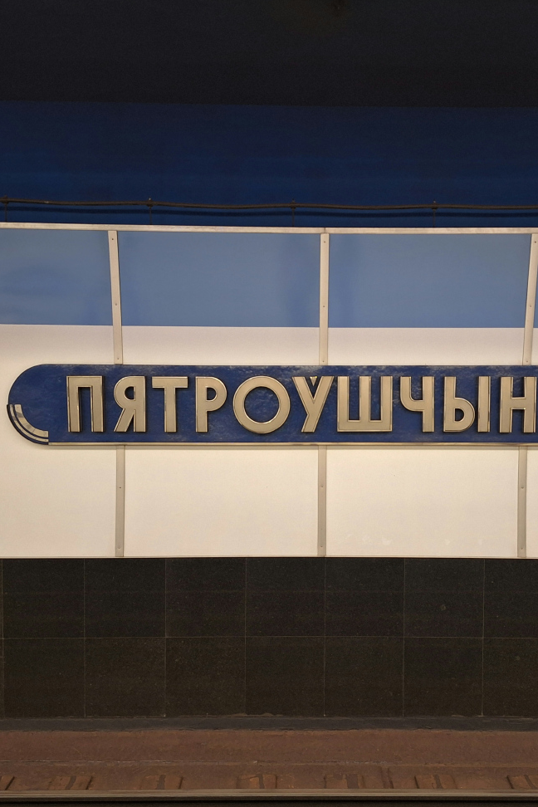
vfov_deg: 58.7
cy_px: 404
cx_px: 330
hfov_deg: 40.9
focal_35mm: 32
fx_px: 717
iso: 250
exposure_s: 1/33
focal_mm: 5.54
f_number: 1.8
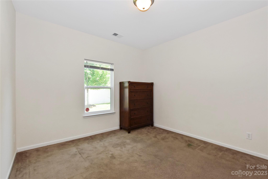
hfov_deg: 100.4
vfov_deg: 77.3
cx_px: 134
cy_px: 90
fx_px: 112
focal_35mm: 15
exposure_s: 1/125
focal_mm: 10
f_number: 5.6
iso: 800
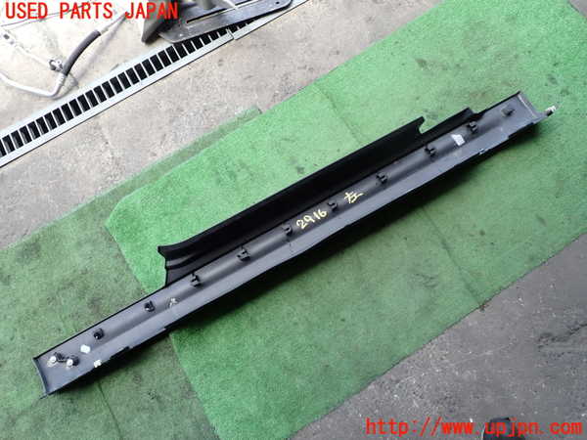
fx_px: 424
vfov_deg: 54.9
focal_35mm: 25
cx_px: 294
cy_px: 220
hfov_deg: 69.4
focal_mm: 4.5
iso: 100
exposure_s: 1/160
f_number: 2.8
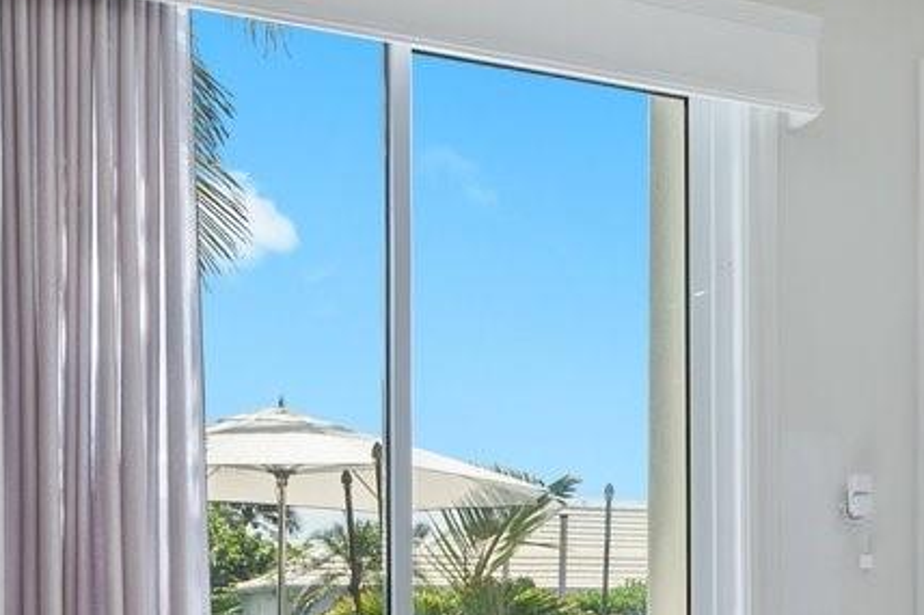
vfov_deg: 19.3
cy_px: 710
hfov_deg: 23.4
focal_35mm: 67
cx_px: 1429
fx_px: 1719
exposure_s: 1/30
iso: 200
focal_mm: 14
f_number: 8
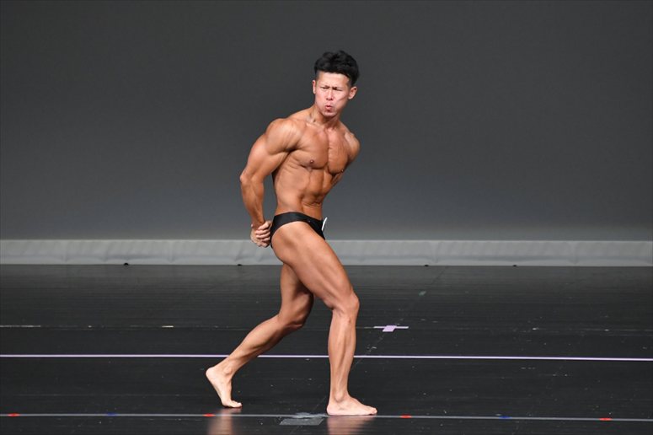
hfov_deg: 5.5
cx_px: 326
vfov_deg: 3.7
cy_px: 218
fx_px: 6799
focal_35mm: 375
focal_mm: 250
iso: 4000
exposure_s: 1/400
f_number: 5.6
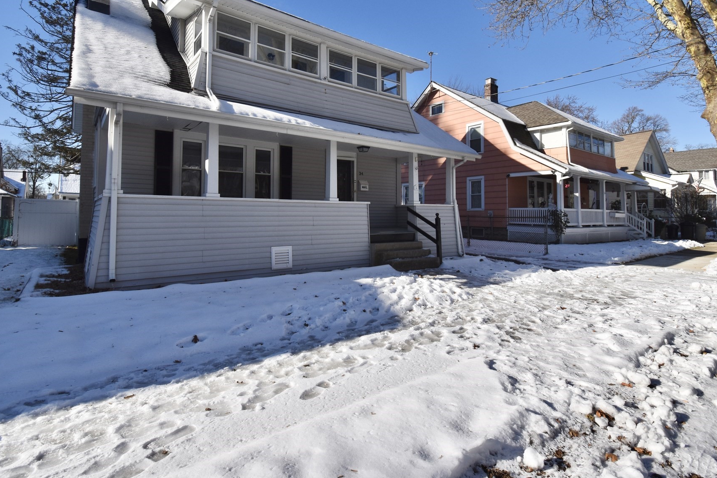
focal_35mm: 18
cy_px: 202
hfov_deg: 90.0
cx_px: 353
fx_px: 358
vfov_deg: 67.0
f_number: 11
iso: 200
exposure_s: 1/500
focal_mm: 10
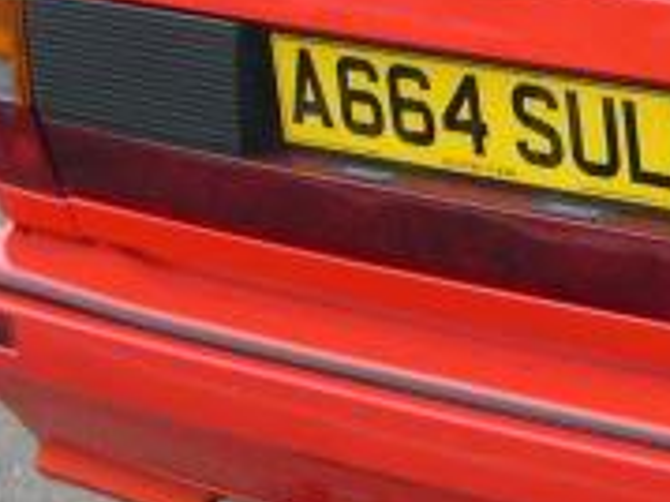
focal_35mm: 170
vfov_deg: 8.7
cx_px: 1130
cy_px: 172
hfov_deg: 11.0
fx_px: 3288
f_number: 2.8
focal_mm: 8
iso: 100
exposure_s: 1/183
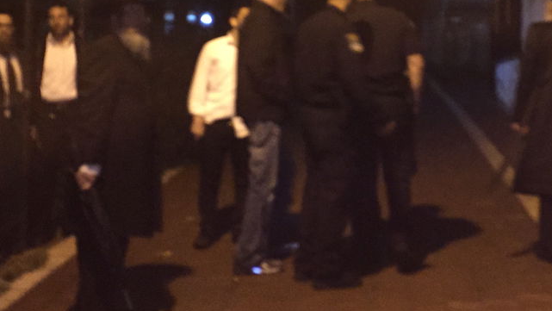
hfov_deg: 30.5
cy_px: 41
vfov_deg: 17.3
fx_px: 1010
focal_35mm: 69
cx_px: 327
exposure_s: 1/16
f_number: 2.2
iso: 250
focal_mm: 4.15
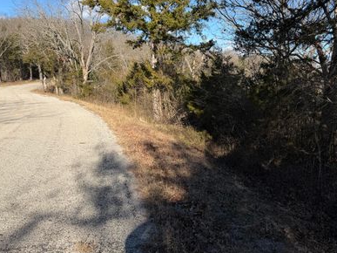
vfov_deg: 45.1
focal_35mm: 31
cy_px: 99
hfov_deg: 58.4
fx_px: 302
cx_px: 171
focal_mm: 6.76
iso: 80
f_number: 1.78
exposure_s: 1/3279
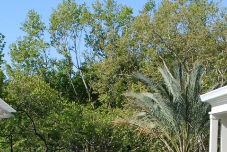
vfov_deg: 15.4
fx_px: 530
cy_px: 209
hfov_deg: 23.6
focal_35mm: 84
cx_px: 202
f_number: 13
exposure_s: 1/640
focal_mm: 18
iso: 800
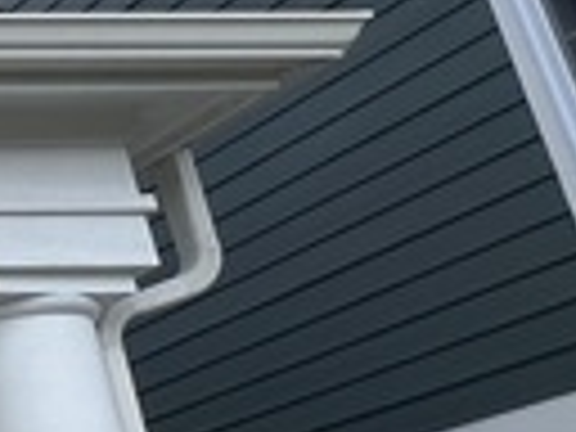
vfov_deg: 18.0
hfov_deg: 13.0
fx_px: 1348
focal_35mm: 81
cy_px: 364
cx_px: -986
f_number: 1.8
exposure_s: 1/1340
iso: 32
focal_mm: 1.57
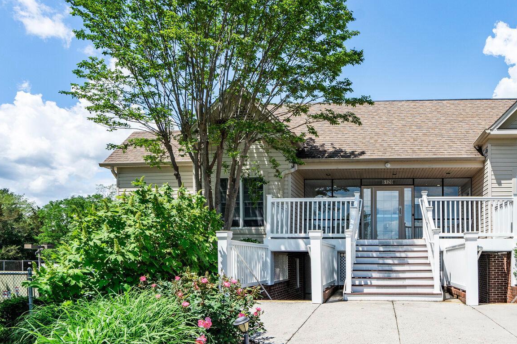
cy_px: 197
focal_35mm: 24
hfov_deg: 70.6
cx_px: 363
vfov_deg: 52.9
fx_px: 345
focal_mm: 16
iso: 400
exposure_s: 1/1250
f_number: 7.1
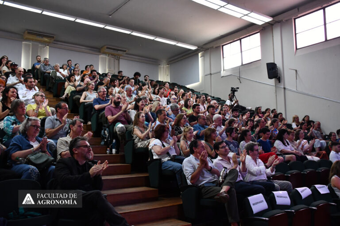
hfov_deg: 57.2
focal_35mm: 33
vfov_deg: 40.0
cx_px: 170
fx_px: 312
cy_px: 113
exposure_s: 1/160
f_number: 6.3
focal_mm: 22
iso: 3200
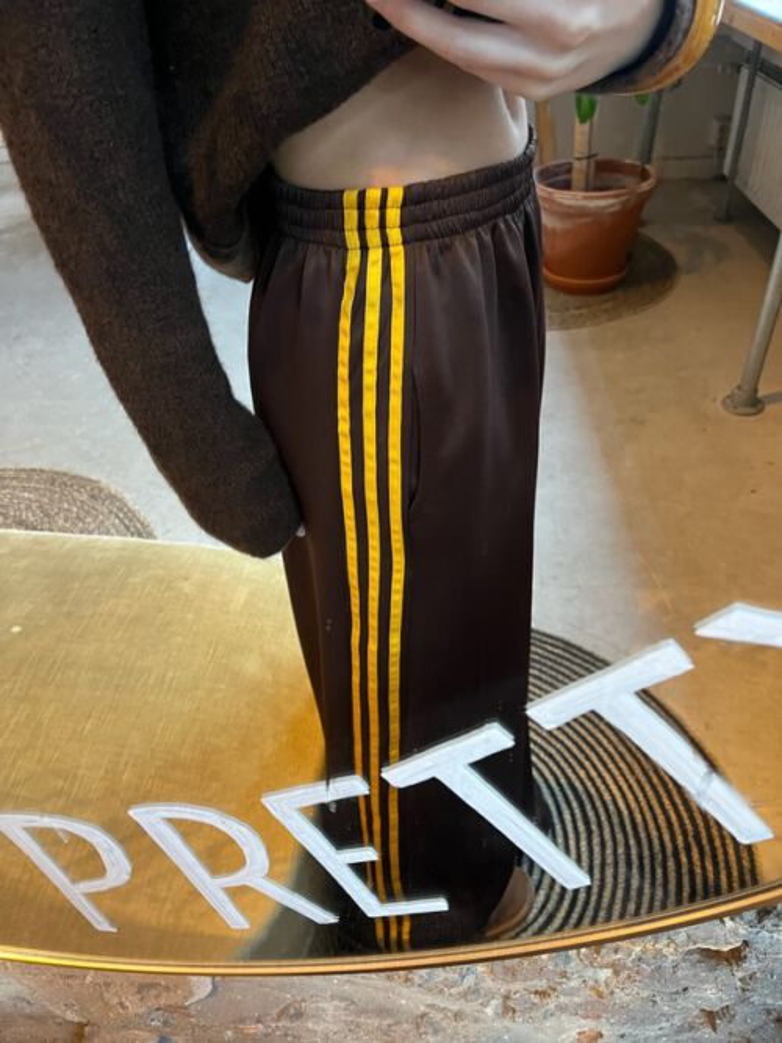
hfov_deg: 53.0
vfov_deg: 67.3
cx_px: 391
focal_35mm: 26
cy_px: 522
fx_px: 783
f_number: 1.6
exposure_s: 1/50
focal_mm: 5.1
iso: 400
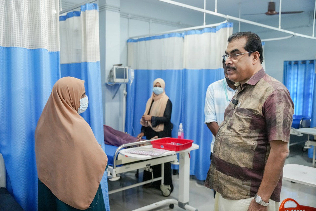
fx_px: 296
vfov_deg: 39.2
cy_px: 106
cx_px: 158
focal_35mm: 34
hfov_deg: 56.2
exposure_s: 1/250
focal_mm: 33.7
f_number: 2.8
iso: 6400
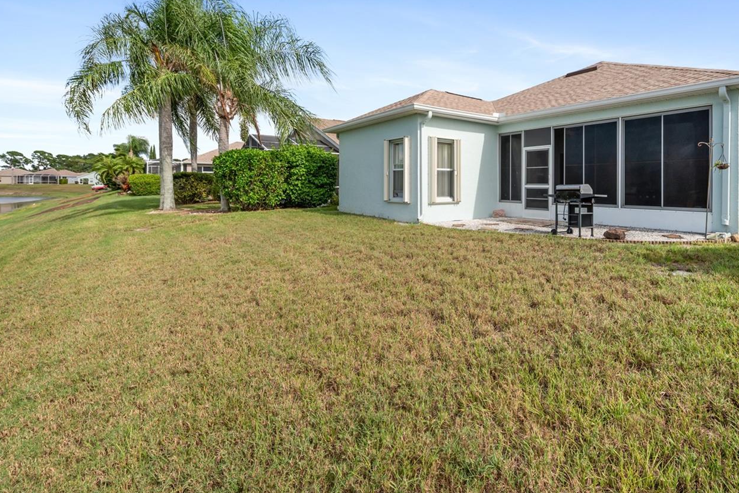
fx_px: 370
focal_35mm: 18
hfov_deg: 88.9
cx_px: 441
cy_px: 186
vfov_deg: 66.4
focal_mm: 14
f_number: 6.3
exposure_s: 1/1250
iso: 250
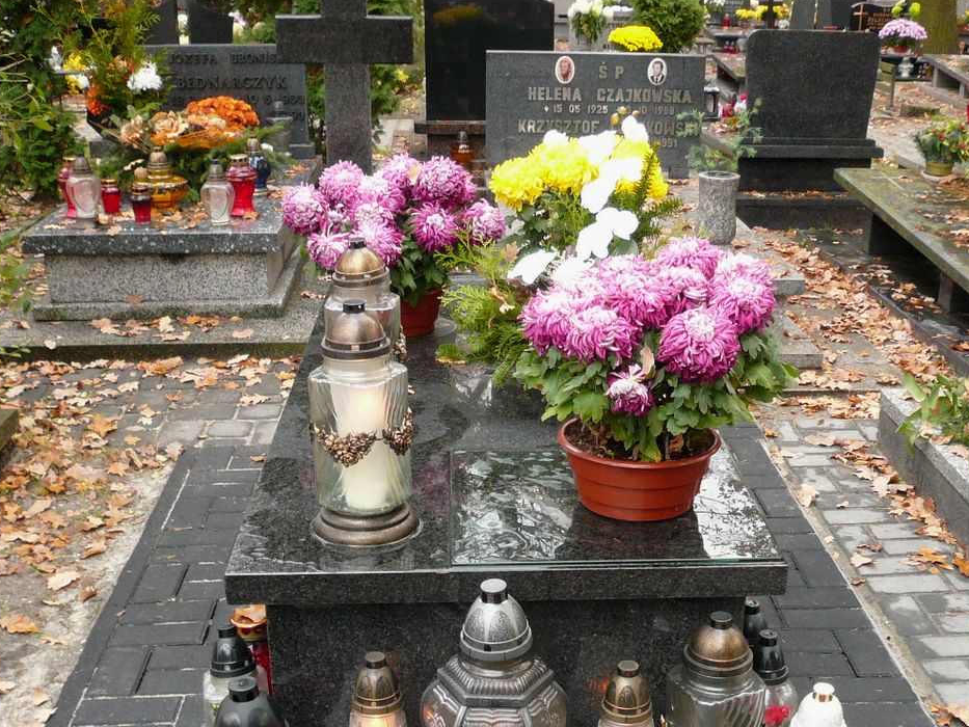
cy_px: 547
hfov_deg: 41.9
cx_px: 564
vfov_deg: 31.6
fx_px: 1260
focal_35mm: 45
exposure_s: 1/25
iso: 100
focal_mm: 4.6
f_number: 2.8
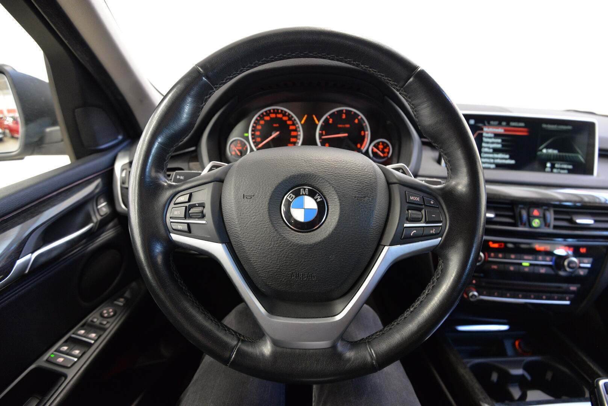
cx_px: 304
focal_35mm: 16
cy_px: 203
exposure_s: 1/15
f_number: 4
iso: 2000
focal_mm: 16
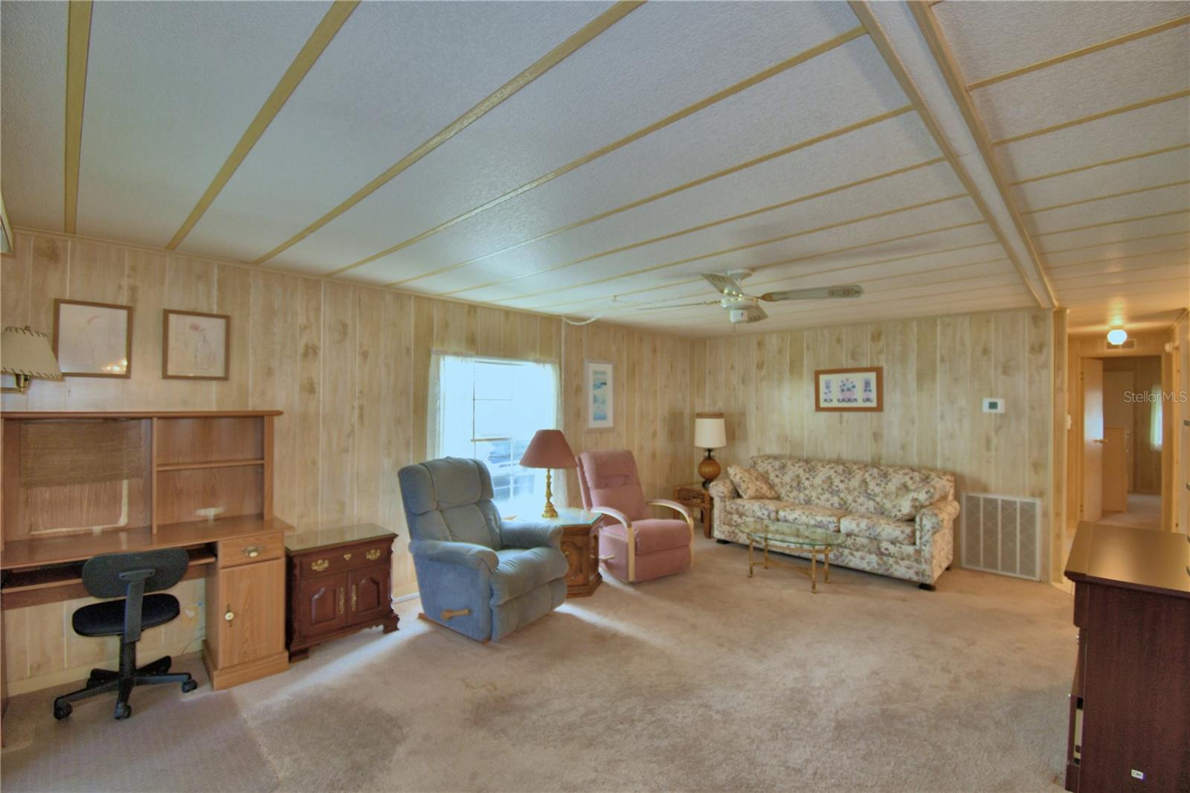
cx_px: 595
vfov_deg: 77.3
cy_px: 396
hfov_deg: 100.4
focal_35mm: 15
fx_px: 496
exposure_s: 1/40
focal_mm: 10
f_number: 4.5
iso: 200
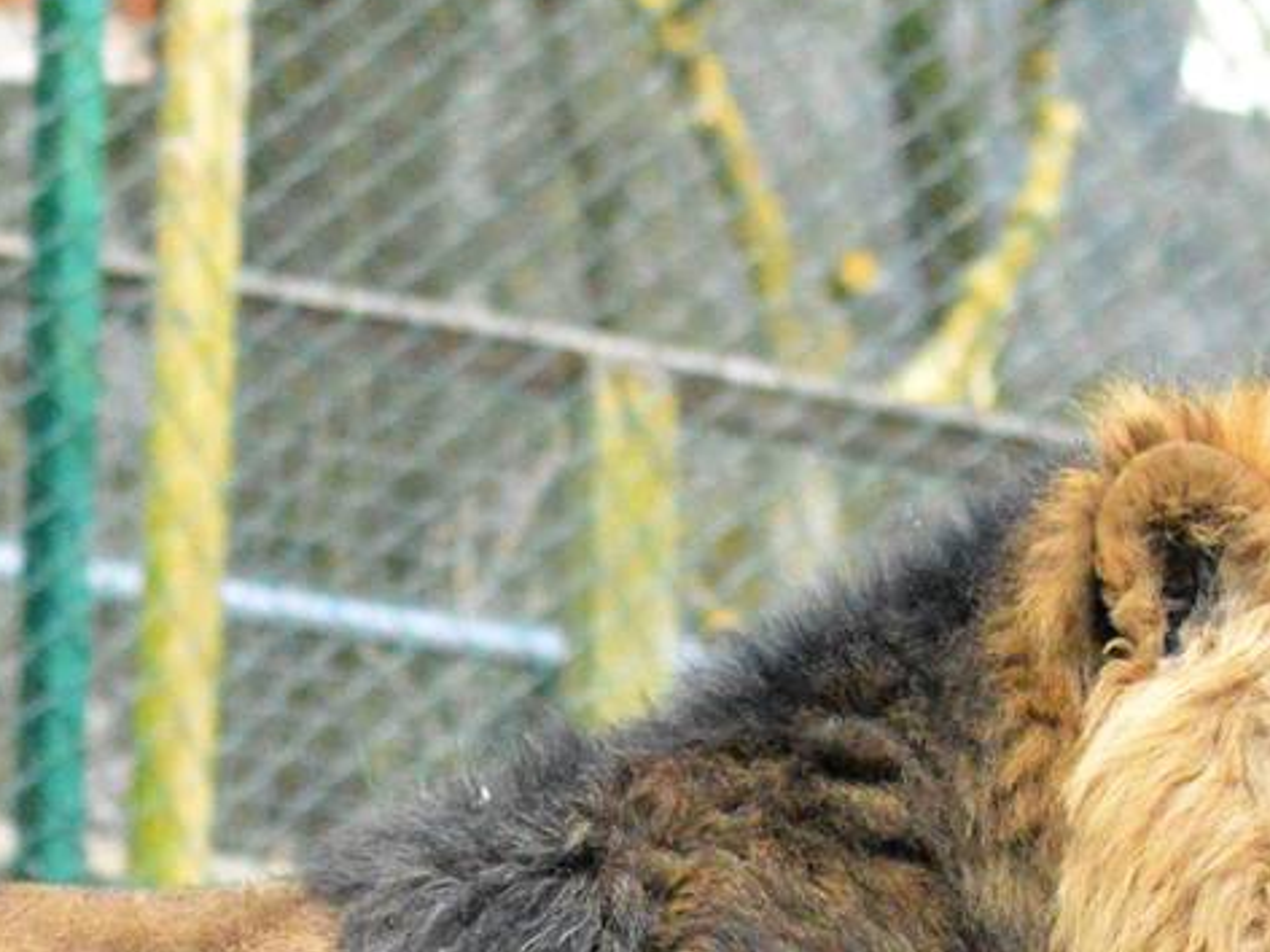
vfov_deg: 2.5
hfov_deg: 3.3
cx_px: 371
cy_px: 1396
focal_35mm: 596
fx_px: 21866
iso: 6400
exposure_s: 1/4000
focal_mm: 122
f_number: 6.3
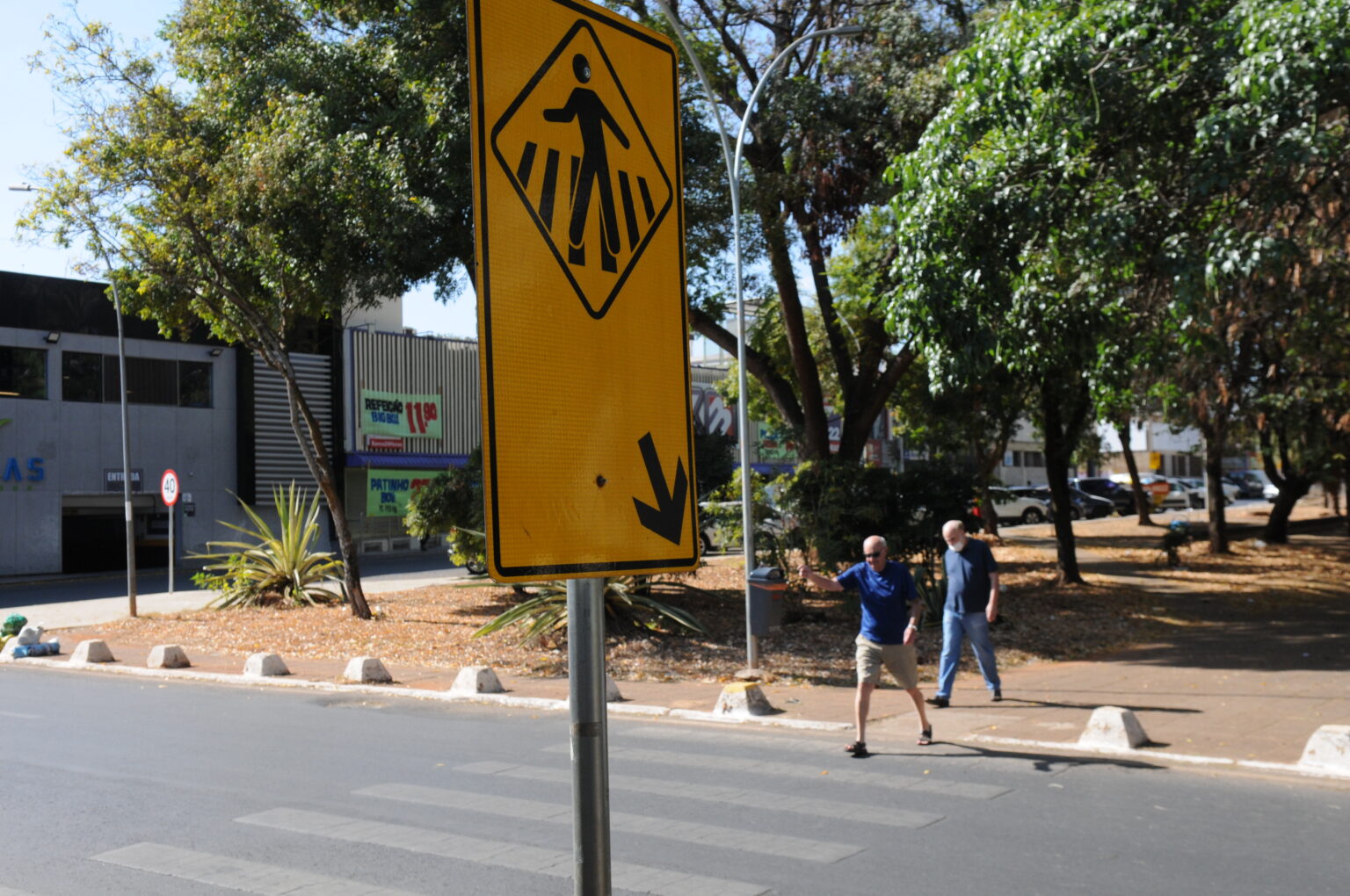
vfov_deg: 31.8
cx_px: 675
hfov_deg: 46.5
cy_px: 448
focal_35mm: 42
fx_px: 1573
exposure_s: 1/640
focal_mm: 28
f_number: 6.3
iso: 400
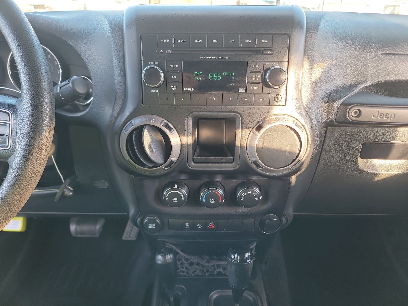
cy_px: 153
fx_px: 283
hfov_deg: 71.6
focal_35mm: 24
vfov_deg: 56.8
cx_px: 204
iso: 189
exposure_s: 1/59
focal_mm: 6.7
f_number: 1.8
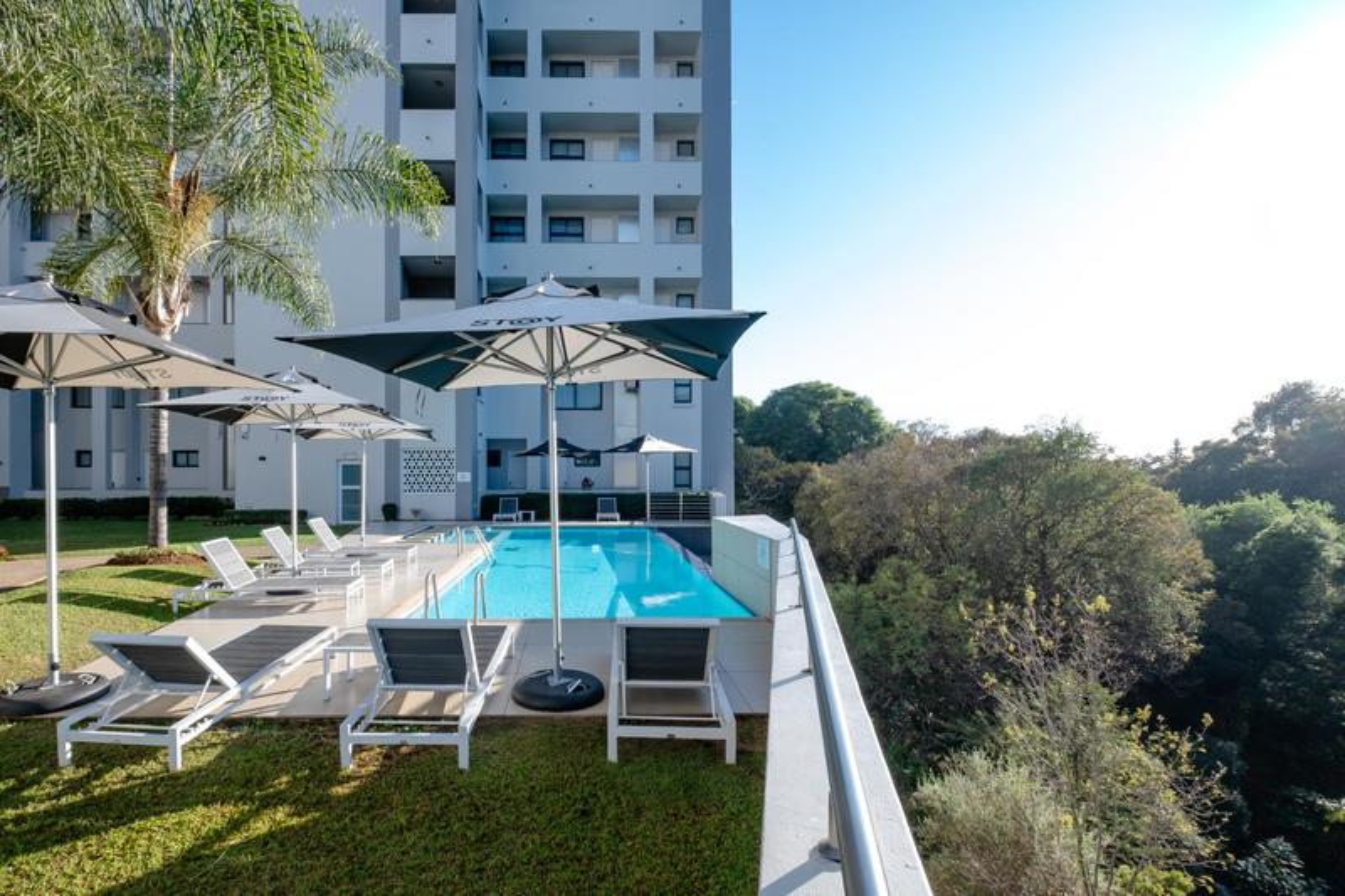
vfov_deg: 77.3
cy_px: 448
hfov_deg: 100.4
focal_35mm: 15
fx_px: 560
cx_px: 672
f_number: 13
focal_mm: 10
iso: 100
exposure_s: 1/30
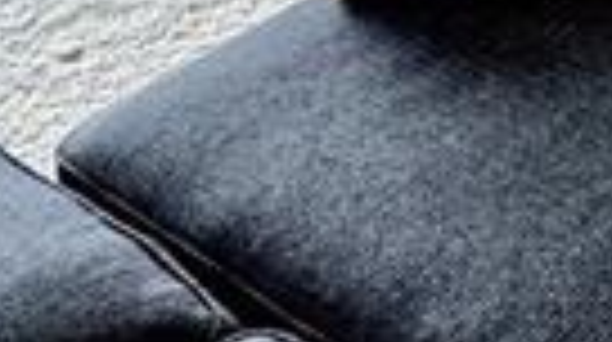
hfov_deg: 17.3
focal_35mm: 115
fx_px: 1863
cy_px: -576
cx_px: 832
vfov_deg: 9.1
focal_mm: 2.22
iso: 160
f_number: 2.2
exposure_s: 1/120
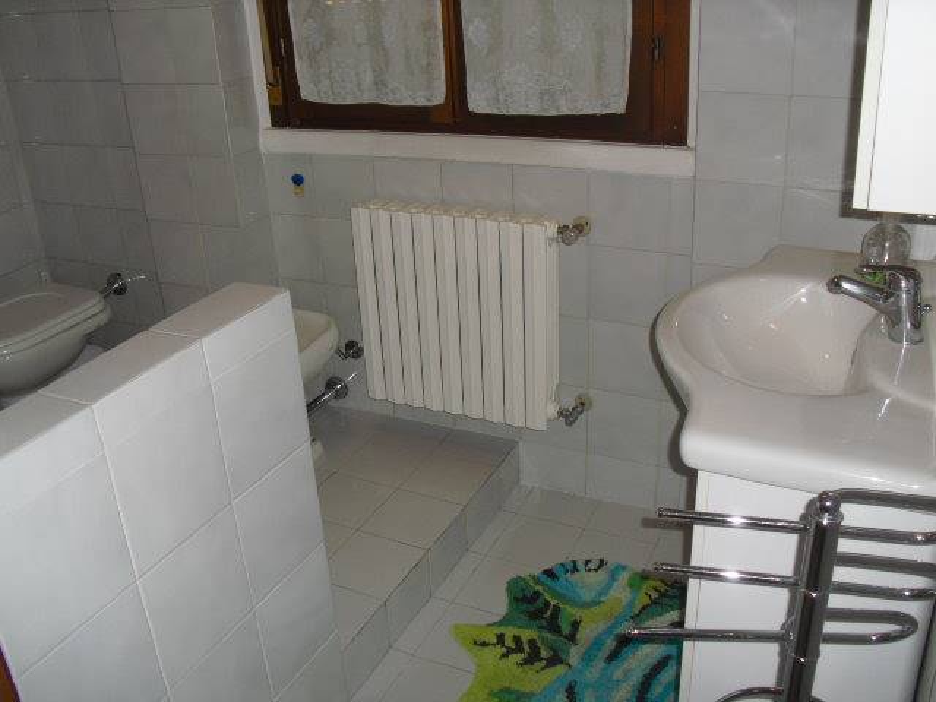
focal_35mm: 36
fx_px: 973
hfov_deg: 51.4
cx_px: 468
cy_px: 351
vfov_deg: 39.7
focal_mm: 6.3
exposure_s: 1/60
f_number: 3.1
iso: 200
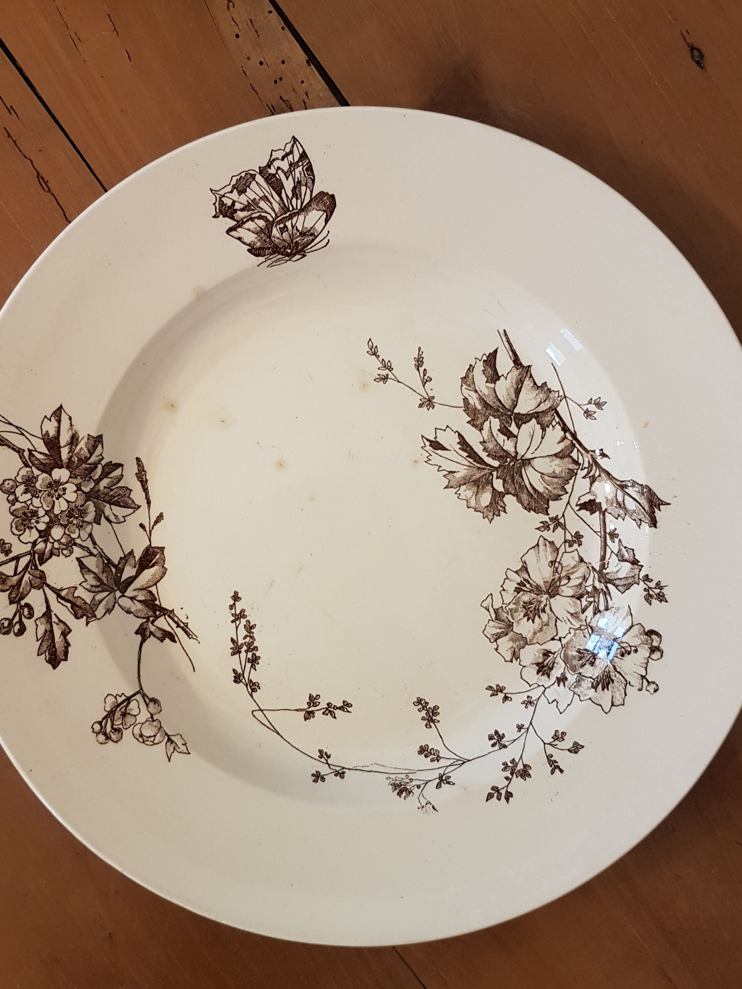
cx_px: 361
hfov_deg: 45.4
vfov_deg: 58.3
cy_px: 518
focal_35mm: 31
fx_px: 886
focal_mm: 4.2
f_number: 1.7
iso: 160
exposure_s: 1/33
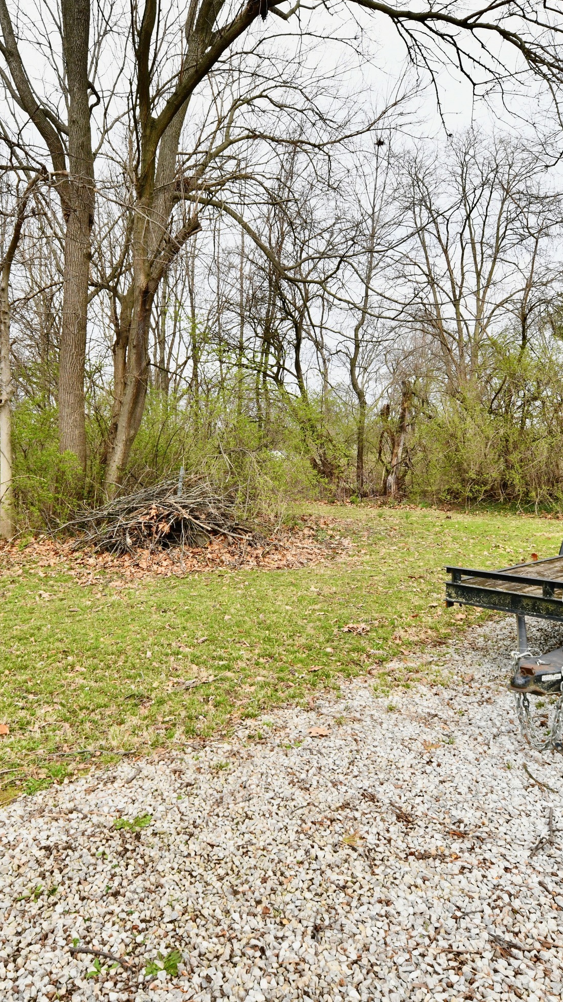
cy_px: 486
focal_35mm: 23
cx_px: 217
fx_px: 610
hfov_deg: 49.1
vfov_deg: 78.7
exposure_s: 1/400
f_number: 10
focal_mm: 14
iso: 640
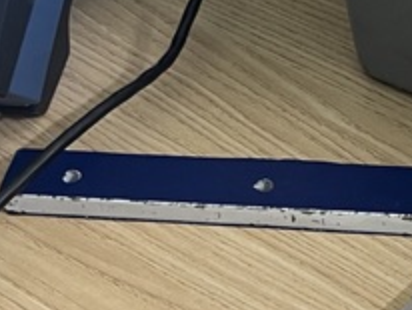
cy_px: 86
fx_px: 1537
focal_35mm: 129
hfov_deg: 15.1
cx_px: 372
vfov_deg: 11.5
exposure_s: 1/50
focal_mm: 5.7
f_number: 1.5
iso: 125
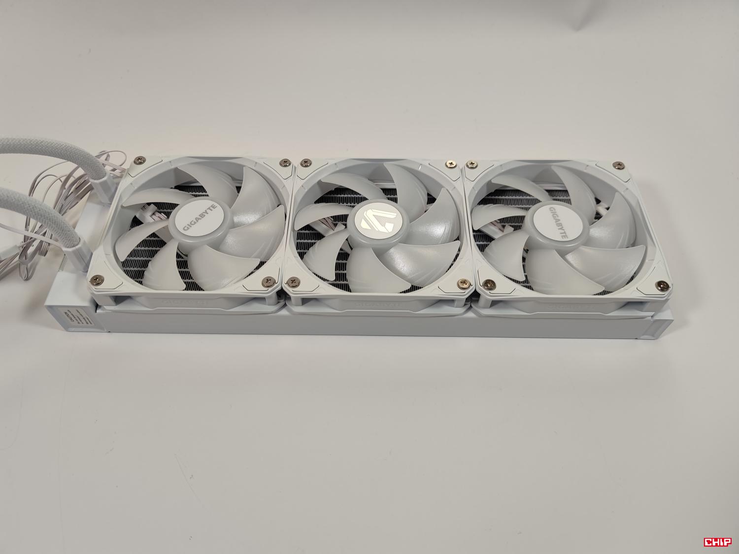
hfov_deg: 69.4
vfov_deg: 54.9
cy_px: 277
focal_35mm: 25
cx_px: 370
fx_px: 534
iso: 50
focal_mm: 6.78
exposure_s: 1/100
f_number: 1.85
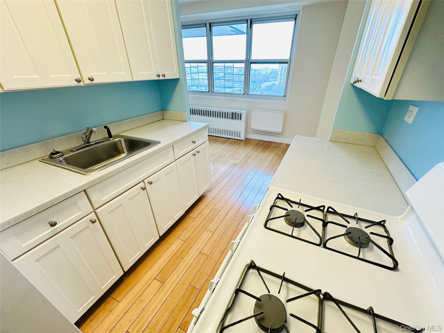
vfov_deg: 85.7
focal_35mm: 14
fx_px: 180
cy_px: 166
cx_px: 222
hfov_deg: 102.1
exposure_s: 1/120
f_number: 2.2
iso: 250
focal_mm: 2.22
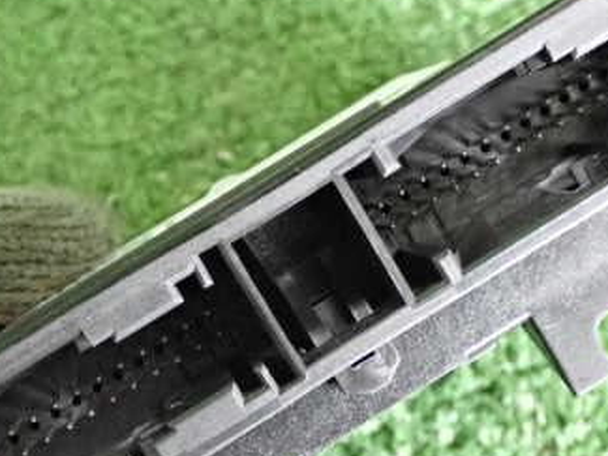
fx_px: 1335
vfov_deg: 19.4
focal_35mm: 76
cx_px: 298
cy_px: 274
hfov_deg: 25.7
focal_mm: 7.31
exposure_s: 1/125
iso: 3200
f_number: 2.8
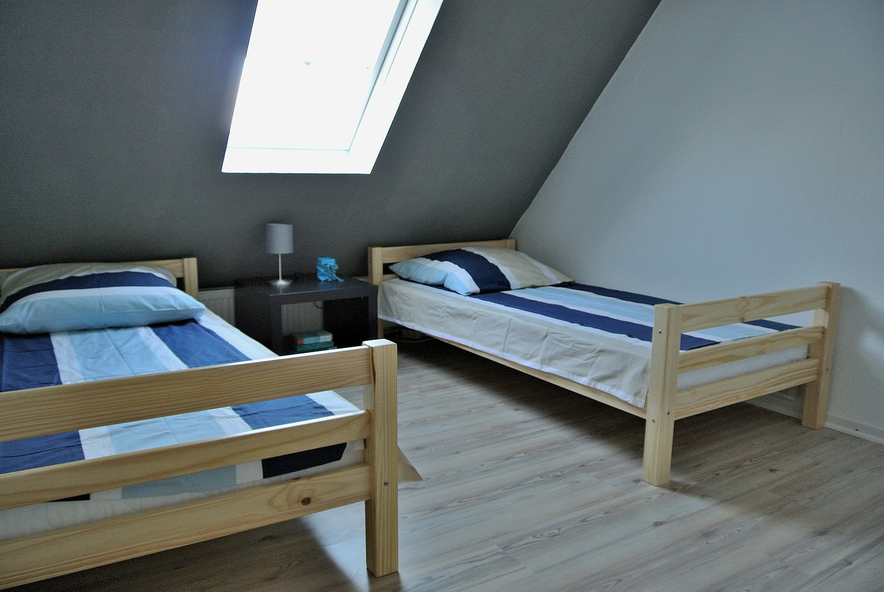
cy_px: 296
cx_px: 442
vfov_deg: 48.0
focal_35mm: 27
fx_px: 664
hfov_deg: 67.3
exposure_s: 1/30
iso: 400
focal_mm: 10
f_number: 3.5
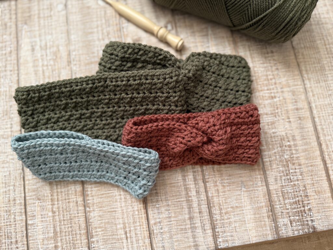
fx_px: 231
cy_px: 125
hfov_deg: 71.6
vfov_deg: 56.8
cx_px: 166
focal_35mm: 24
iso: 250
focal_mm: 6.76
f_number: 1.78
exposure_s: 1/60
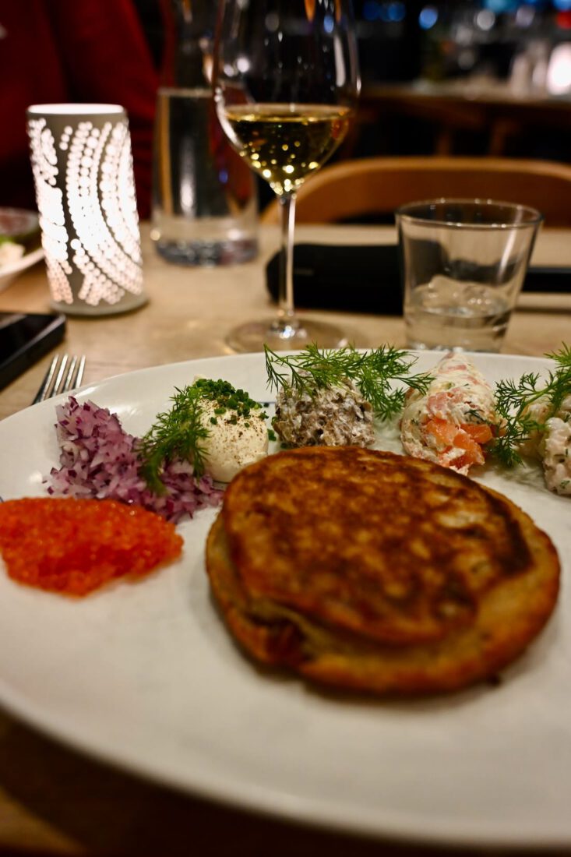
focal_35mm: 29
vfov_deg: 63.7
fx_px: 690
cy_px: 428
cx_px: 286
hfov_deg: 44.9
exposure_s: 1/30
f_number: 4
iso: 2500
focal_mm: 29
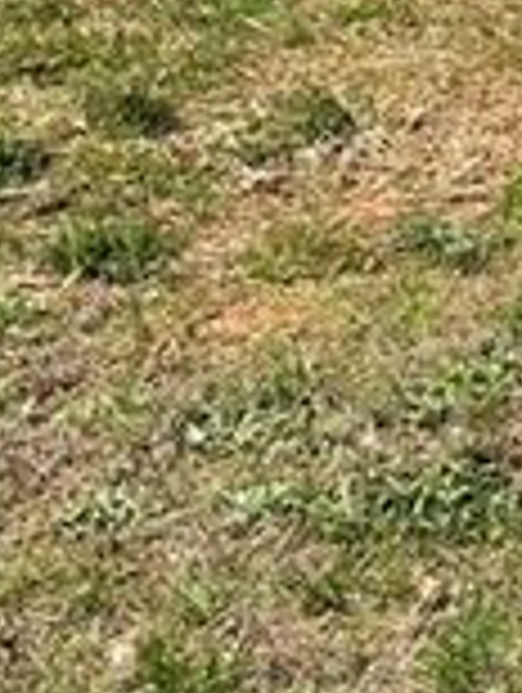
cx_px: 747
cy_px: -281
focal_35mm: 108
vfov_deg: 16.8
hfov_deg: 13.1
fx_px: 2165
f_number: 1.6
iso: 32
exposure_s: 1/1976
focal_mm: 5.1
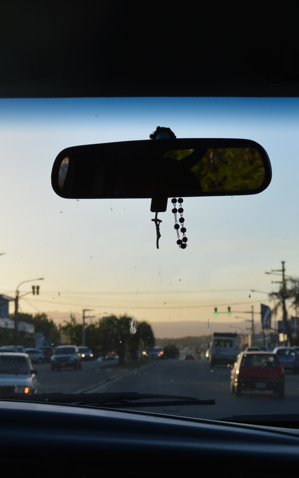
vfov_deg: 27.8
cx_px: 126
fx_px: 965
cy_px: 251
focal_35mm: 74
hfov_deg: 17.6
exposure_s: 1/250
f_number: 8
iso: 100
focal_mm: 26
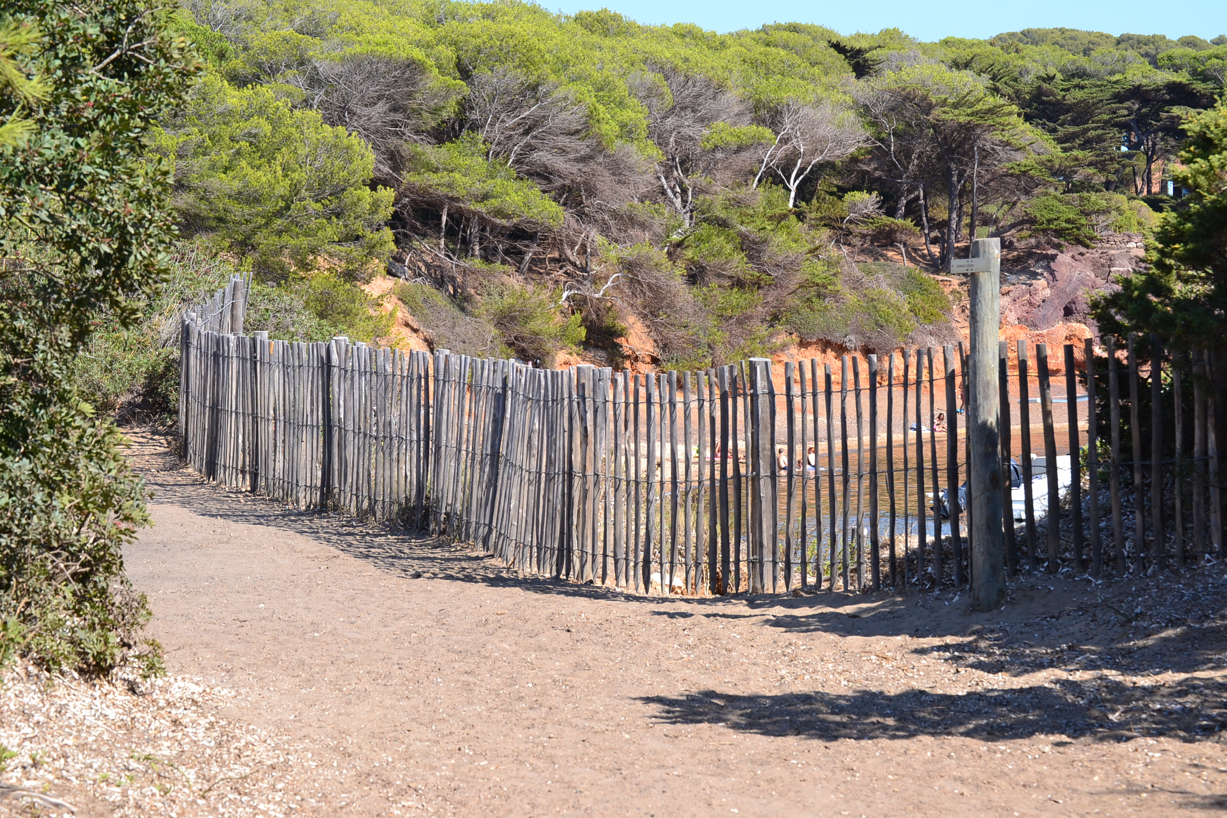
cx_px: 614
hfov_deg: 20.6
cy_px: 409
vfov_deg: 13.8
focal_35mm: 99
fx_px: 3374
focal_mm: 66
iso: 400
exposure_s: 1/400
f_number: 11
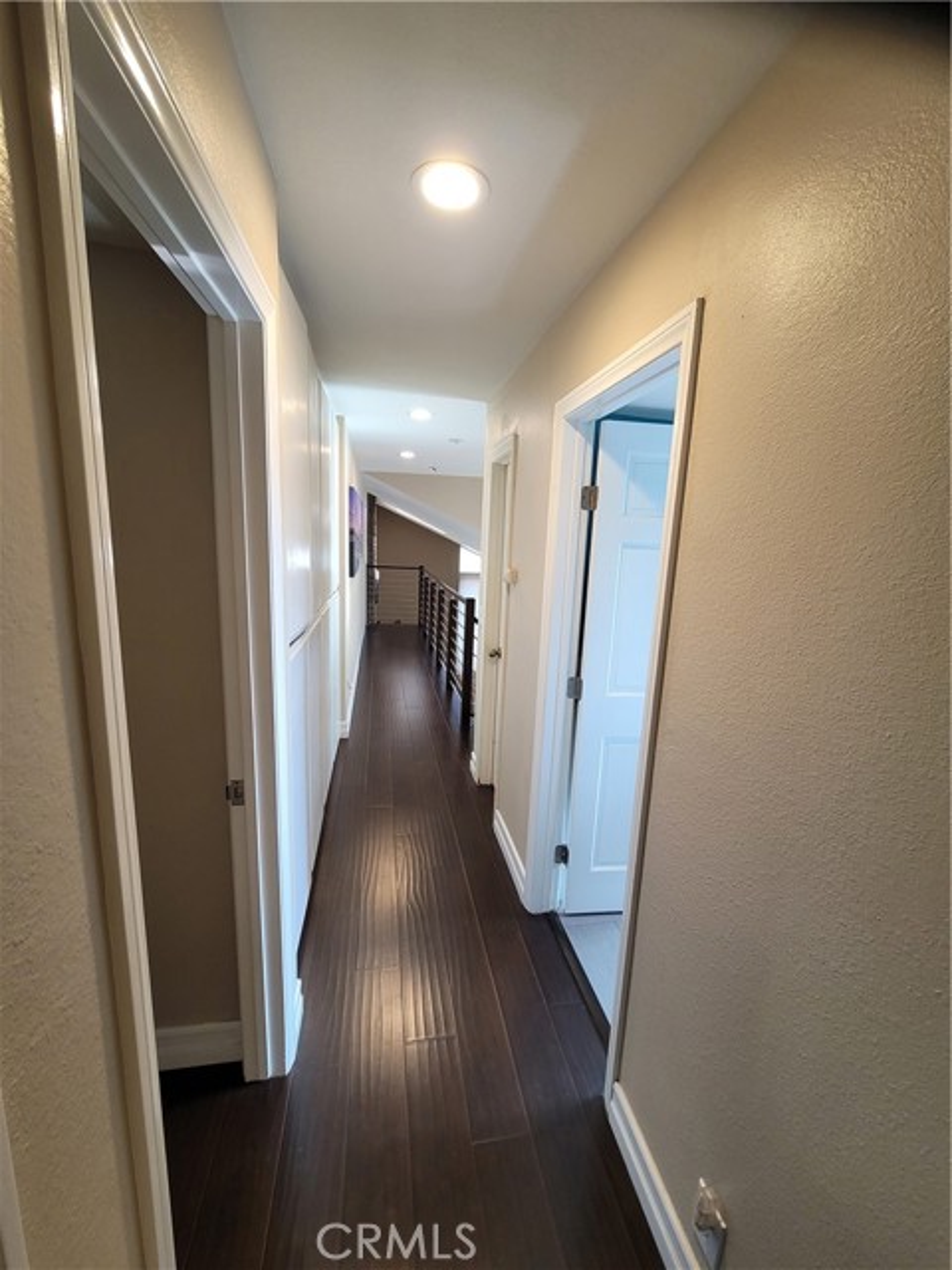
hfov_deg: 89.9
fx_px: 477
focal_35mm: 13
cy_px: 635
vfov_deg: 106.2
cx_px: 476
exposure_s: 1/60
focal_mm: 2.2
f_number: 2.2
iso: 160
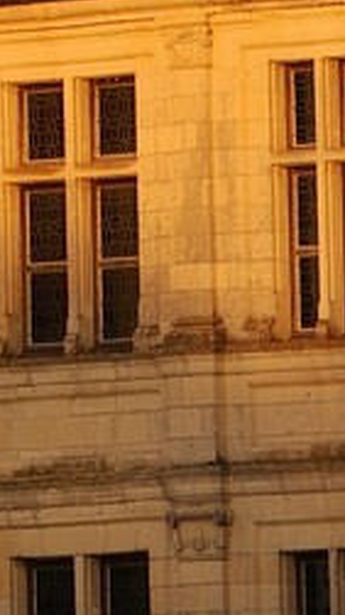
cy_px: -1196
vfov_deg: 2.1
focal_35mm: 1035
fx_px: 16849
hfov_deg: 1.2
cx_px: -815
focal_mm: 155
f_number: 6.3
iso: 400
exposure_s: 1/320
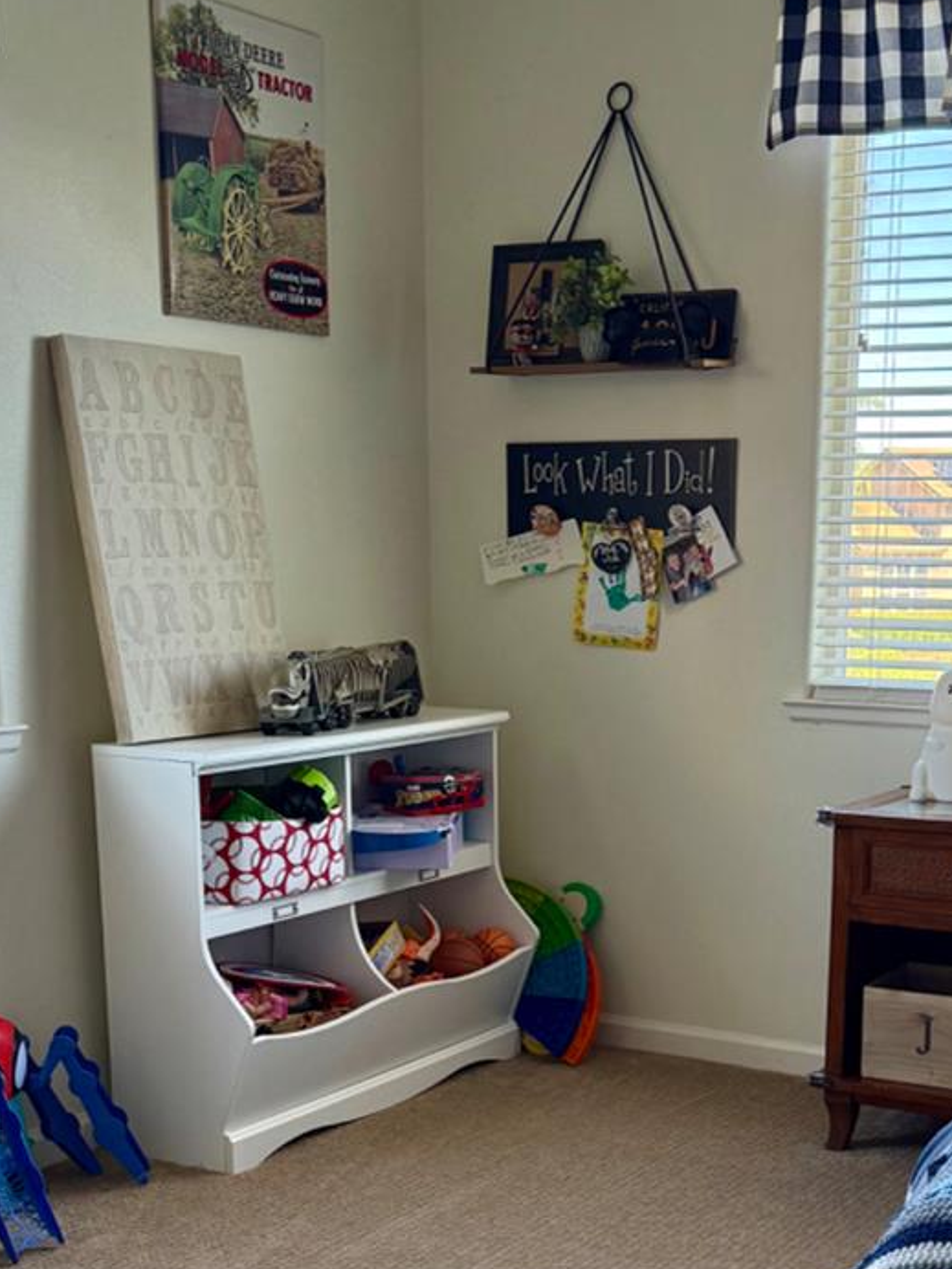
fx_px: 1907
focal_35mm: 52
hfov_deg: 27.9
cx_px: 586
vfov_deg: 36.1
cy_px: 934
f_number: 1.78
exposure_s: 1/154
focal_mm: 6.76
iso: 200
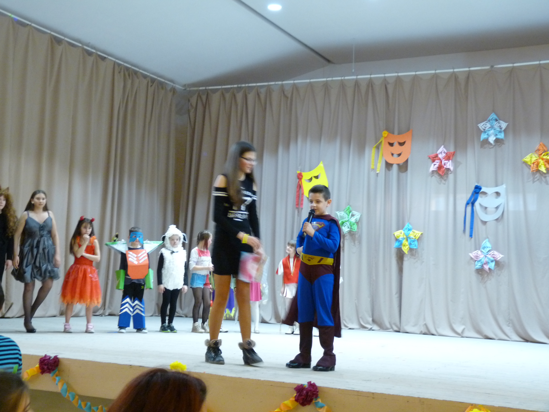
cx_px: 274
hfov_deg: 36.8
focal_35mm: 52
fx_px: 825
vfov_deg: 28.0
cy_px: 206
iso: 400
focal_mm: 9.2
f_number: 3.2
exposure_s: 1/10
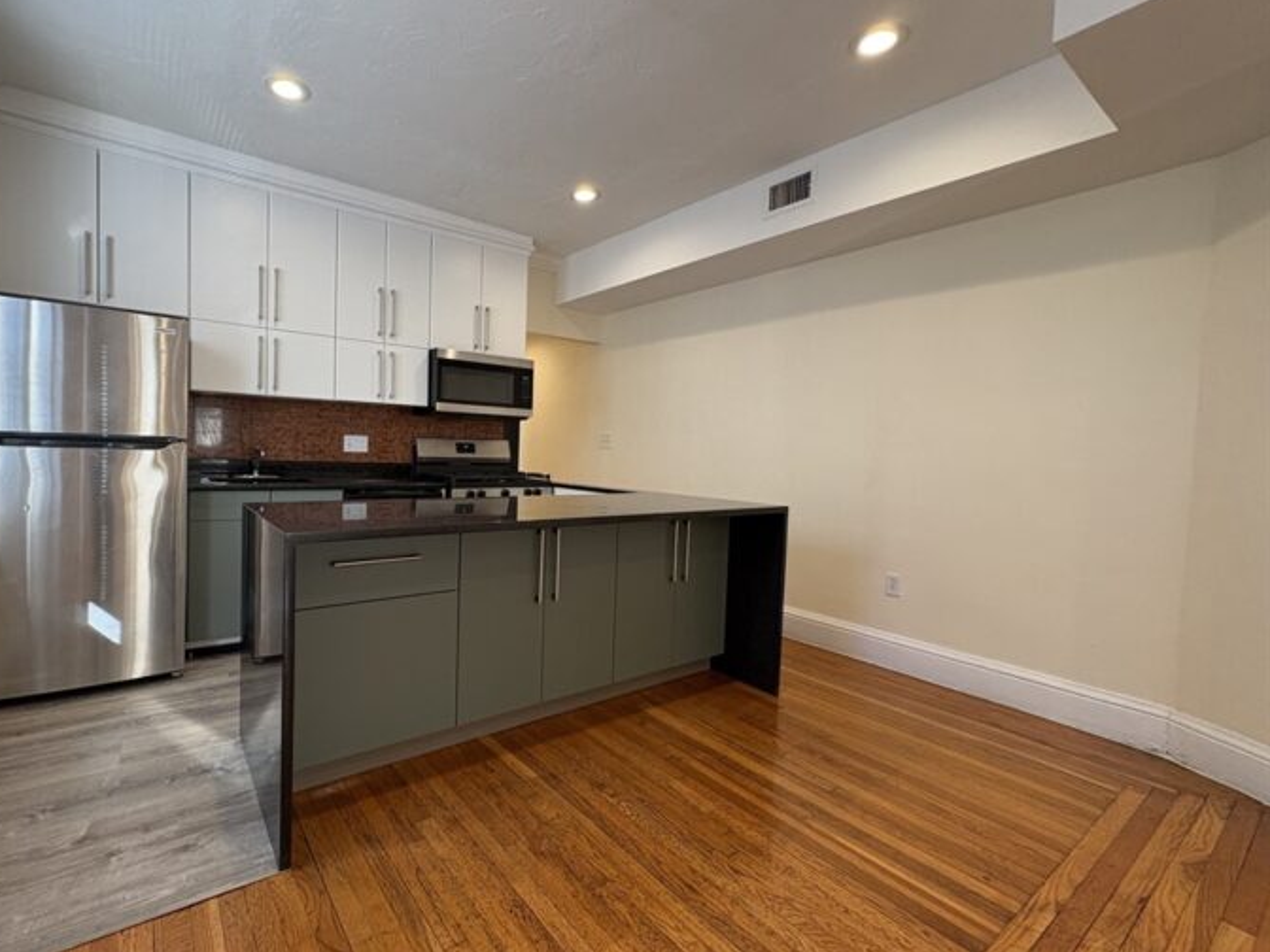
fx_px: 587
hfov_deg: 93.9
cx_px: 546
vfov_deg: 78.1
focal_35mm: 16
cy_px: 472
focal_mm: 2.22
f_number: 2.2
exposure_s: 1/120
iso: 200
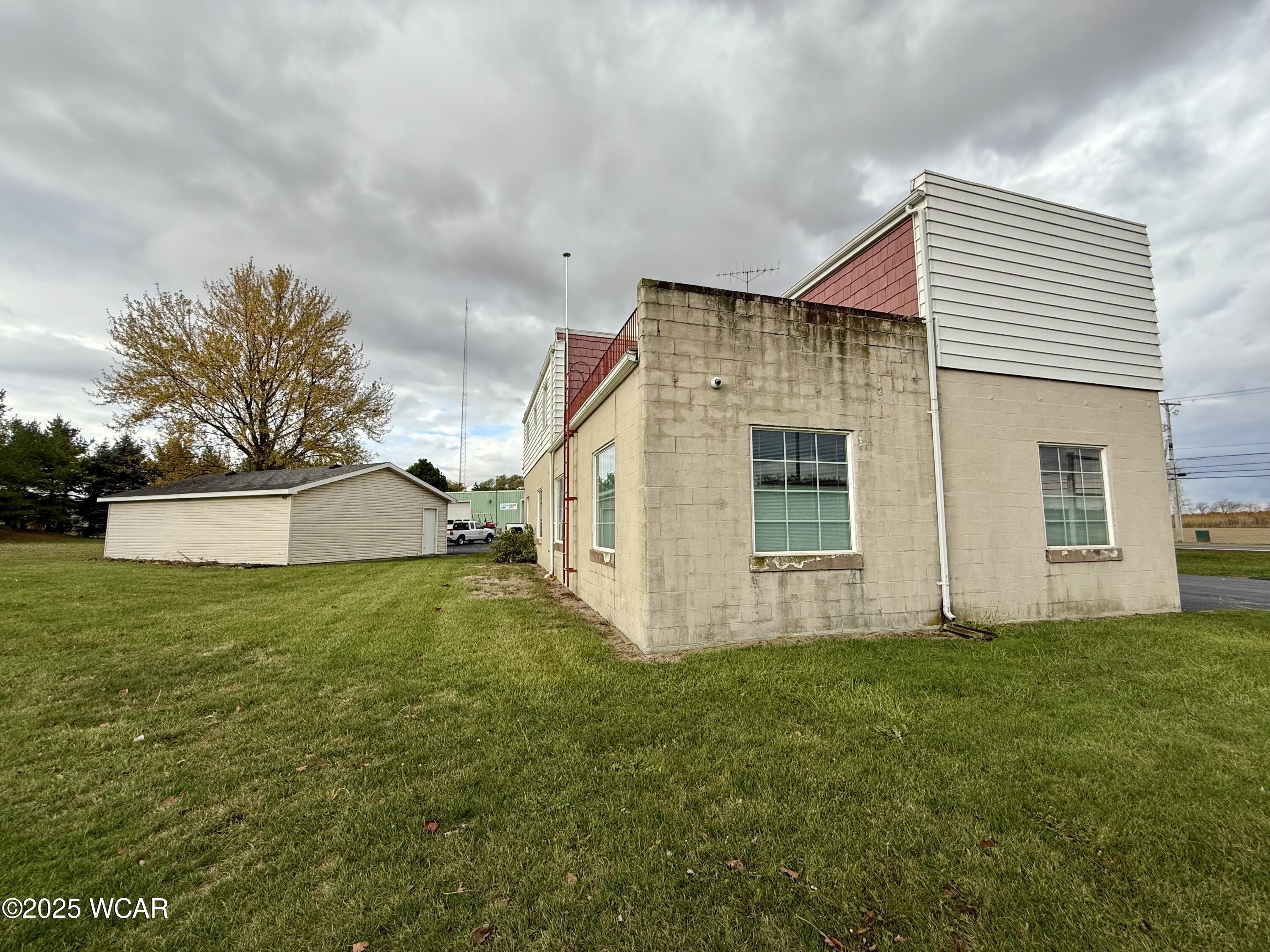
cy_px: 476
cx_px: 635
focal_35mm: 14
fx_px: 514
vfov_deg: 85.7
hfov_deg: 102.1
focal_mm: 2.22
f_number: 2.2
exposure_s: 1/820
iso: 50
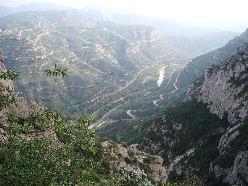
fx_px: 251
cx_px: 124
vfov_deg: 40.7
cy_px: 93
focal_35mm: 35
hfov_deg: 52.6
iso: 50
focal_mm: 5.8
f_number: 4.3
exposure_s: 1/100
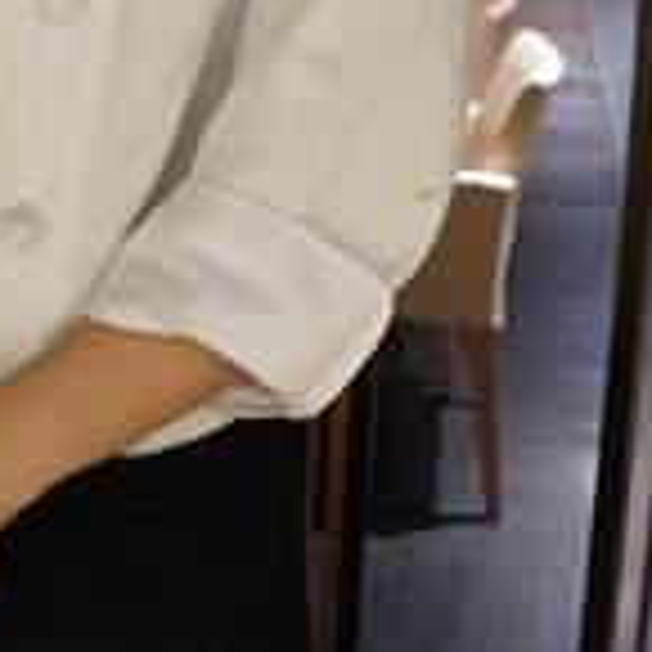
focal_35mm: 79
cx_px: 63
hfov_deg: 21.4
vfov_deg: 21.4
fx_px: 1683
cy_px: 56
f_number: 4
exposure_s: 1/60
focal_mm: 18
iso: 2000
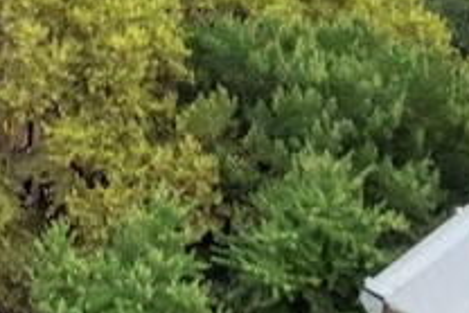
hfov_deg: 11.0
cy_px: -739
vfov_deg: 7.3
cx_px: -628
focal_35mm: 160
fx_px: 2086
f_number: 8
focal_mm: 12.29
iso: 290
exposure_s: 1/15
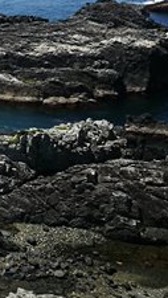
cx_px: -261
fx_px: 742
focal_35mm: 94
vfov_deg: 21.6
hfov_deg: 10.7
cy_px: -25
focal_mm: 4.5
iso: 50
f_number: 2.2
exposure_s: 1/743
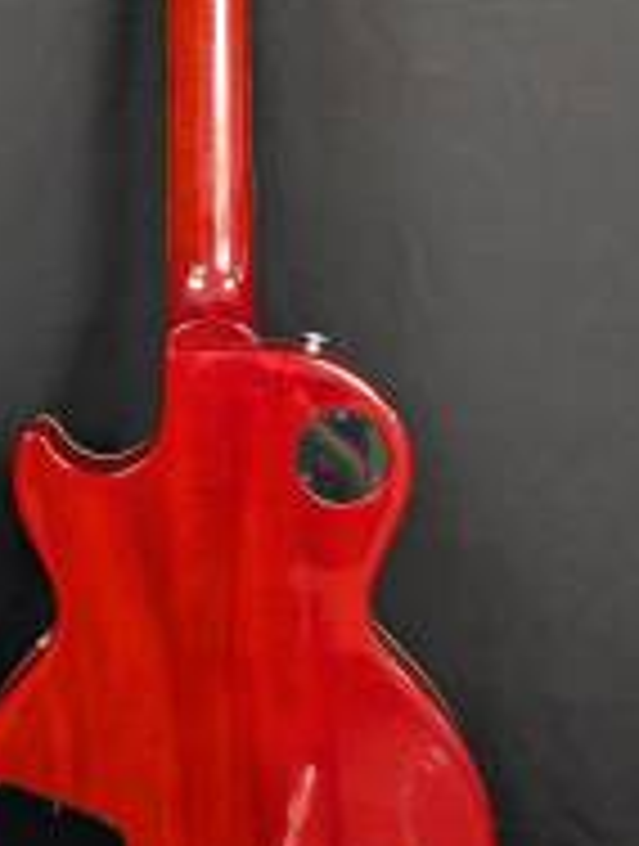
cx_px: 209
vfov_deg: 36.6
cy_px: 225
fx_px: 1250
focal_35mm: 51
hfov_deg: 28.5
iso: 108
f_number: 1.68
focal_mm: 6.9
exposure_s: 1/23.8
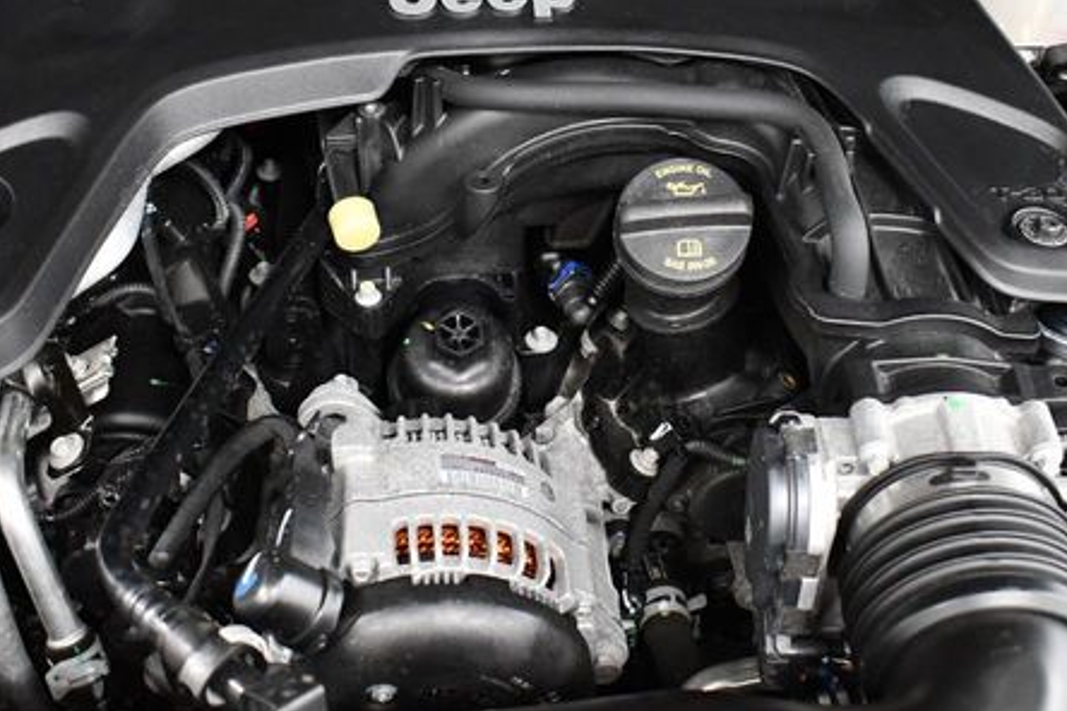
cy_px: 277
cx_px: 553
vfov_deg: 25.9
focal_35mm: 52
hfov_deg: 38.2
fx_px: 1541
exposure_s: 1/100
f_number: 3.5
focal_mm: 18
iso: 3200
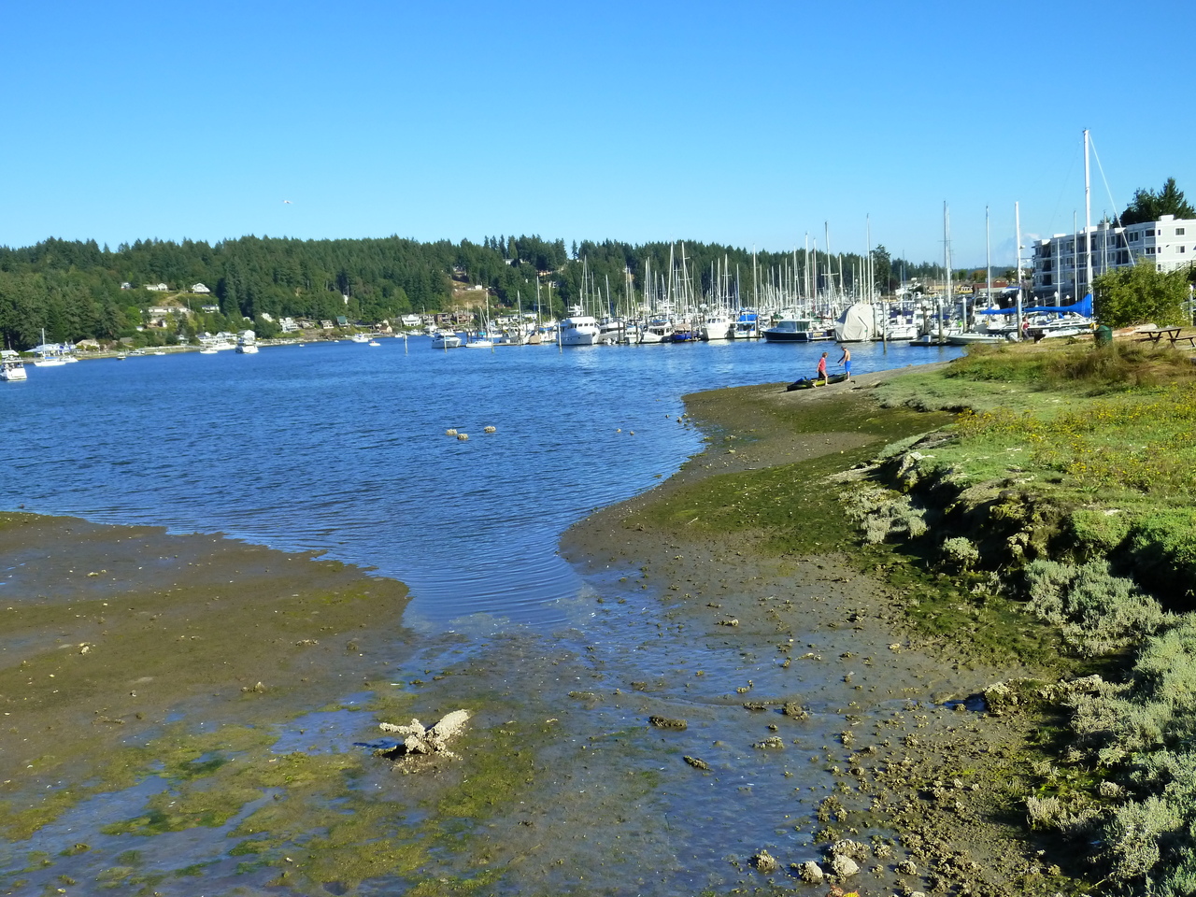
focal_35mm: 33
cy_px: 448
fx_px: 1140
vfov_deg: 42.9
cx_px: 598
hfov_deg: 55.4
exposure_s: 1/500
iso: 200
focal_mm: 5.9
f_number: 3.7
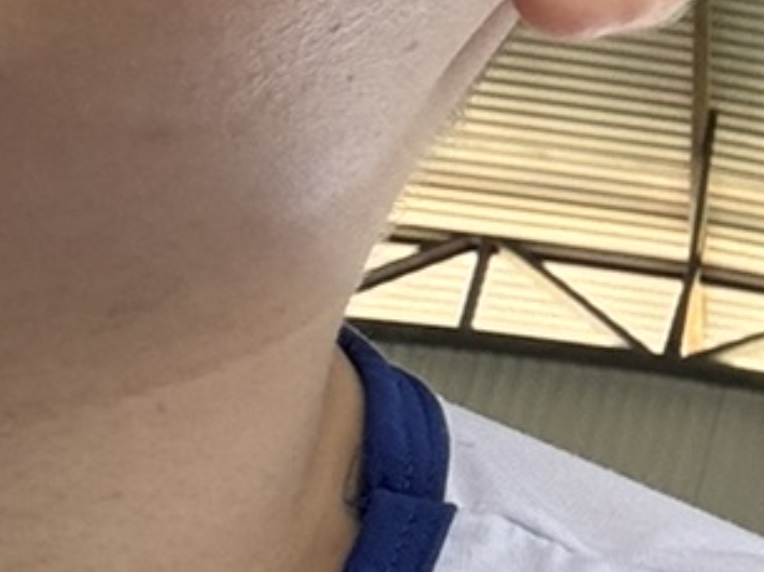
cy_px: 235
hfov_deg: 11.4
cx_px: 1610
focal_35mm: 154
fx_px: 3396
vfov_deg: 9.6
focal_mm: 2.69
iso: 64
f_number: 1.9
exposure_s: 1/121
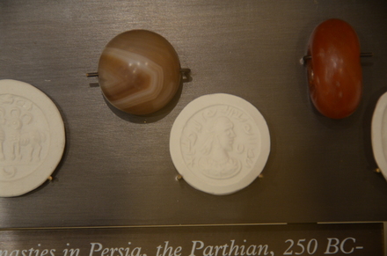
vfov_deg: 4.6
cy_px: 128
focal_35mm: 300
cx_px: 194
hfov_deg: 6.9
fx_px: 3217
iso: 1000
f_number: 5.6
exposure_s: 1/40
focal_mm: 200
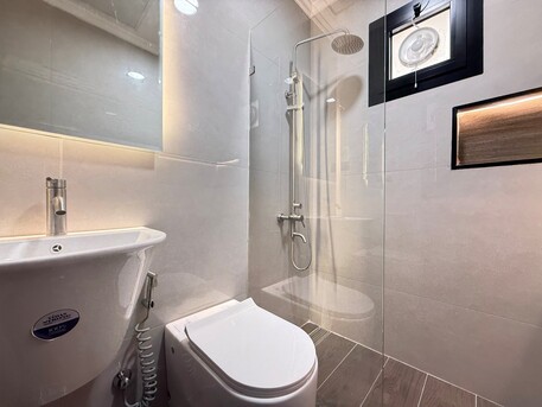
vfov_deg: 85.7
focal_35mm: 14
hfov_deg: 102.0
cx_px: 271
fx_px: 219
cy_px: 204
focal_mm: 2.22
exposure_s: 1/100
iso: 400
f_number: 2.2
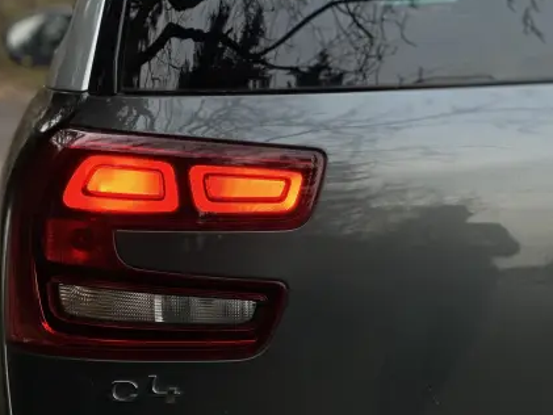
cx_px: 185
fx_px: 1870
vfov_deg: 12.7
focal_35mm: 117
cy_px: 190
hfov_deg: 16.8
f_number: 2.8
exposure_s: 1/100
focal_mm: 9
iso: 160
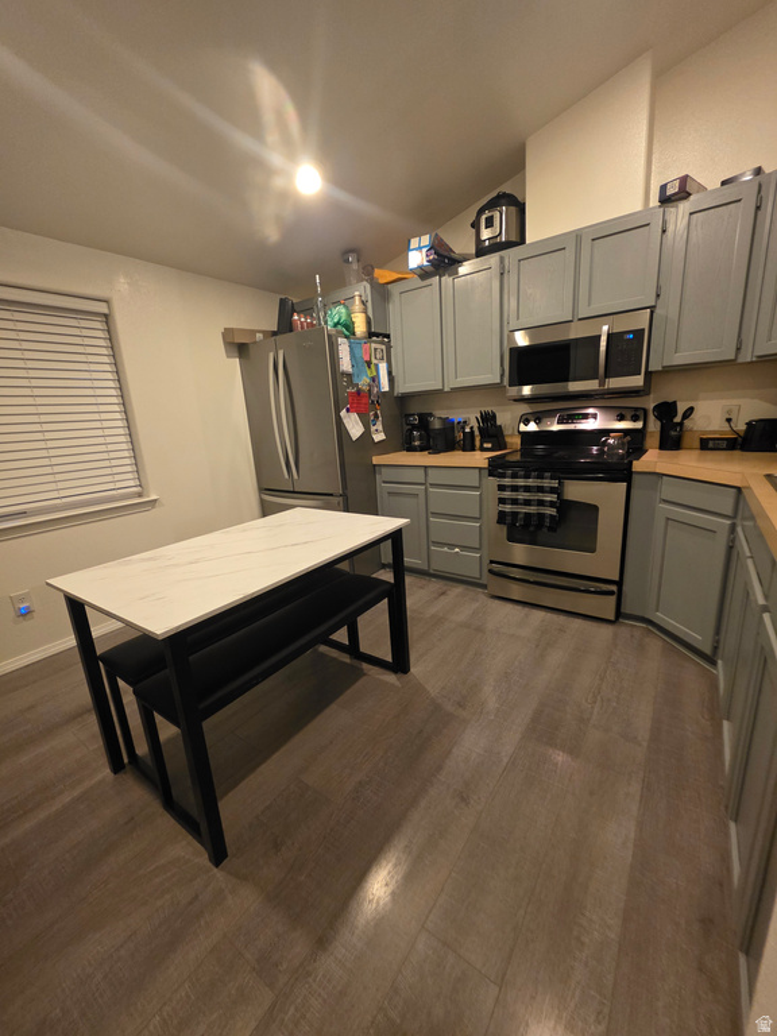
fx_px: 389
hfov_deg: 89.9
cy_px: 518
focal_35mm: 13
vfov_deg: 106.2
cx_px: 388
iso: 800
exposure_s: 1/60
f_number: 1.9
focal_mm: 2.2
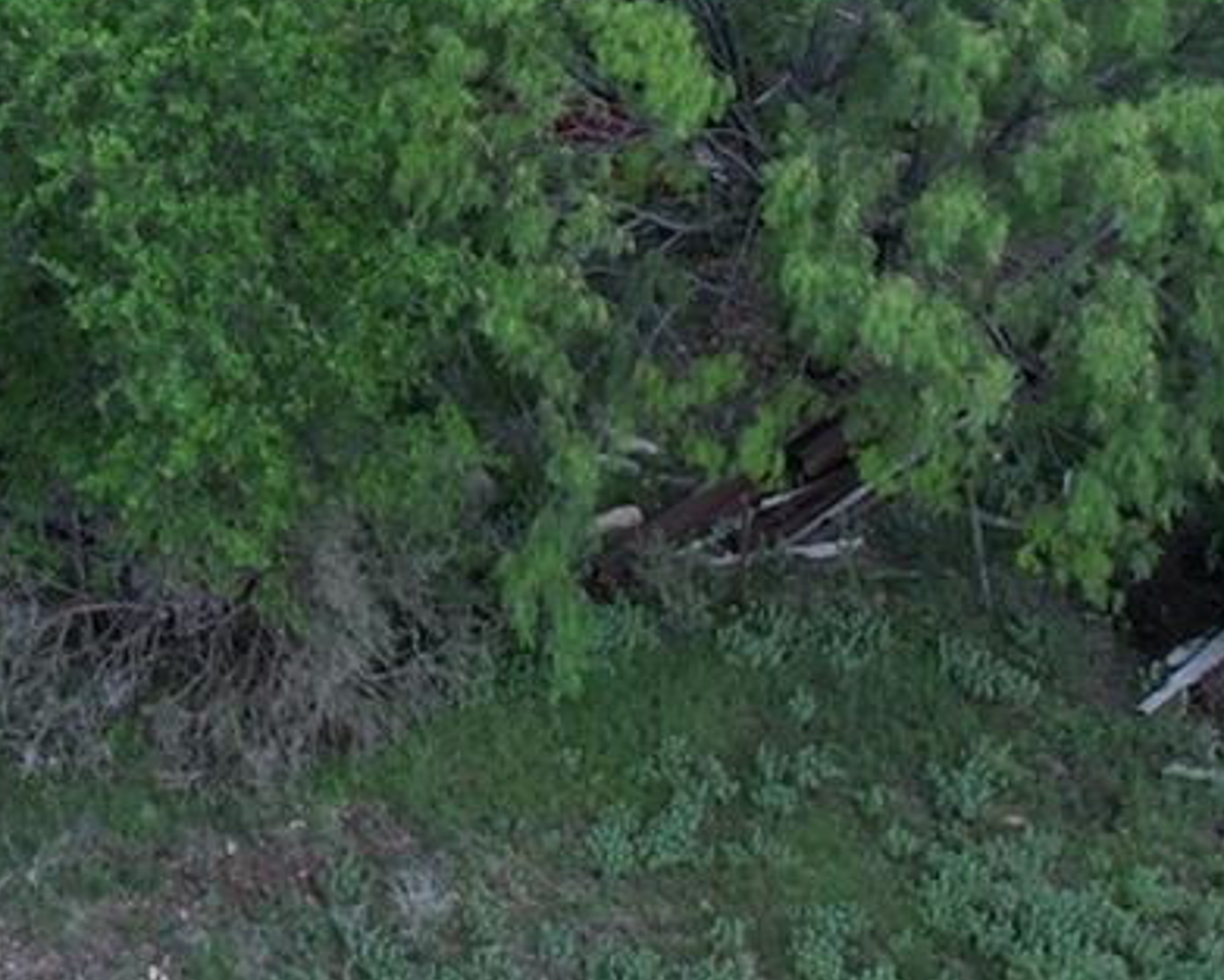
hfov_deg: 17.0
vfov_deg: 12.5
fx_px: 3913
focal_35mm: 108
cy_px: -1016
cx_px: -241
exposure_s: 1/1250
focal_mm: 8.38
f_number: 2.8
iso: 200
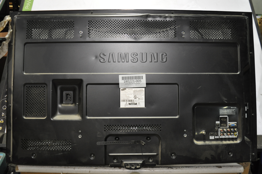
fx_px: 218
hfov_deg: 62.0
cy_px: 87
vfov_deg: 43.5
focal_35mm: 30
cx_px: 131
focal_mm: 20
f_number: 3.8
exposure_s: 1/30
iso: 800
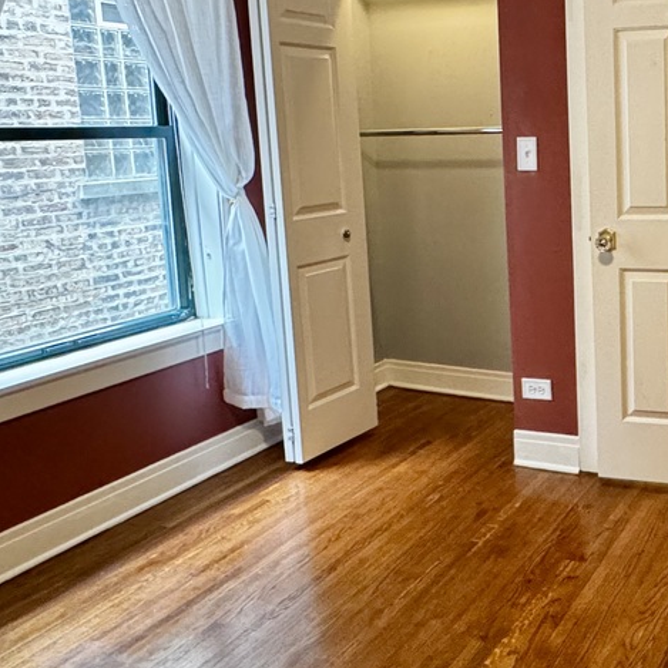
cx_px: 614
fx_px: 830
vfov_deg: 43.4
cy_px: 239
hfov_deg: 40.2
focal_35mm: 38
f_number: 2.2
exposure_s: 1/60
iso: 800
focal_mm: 2.22
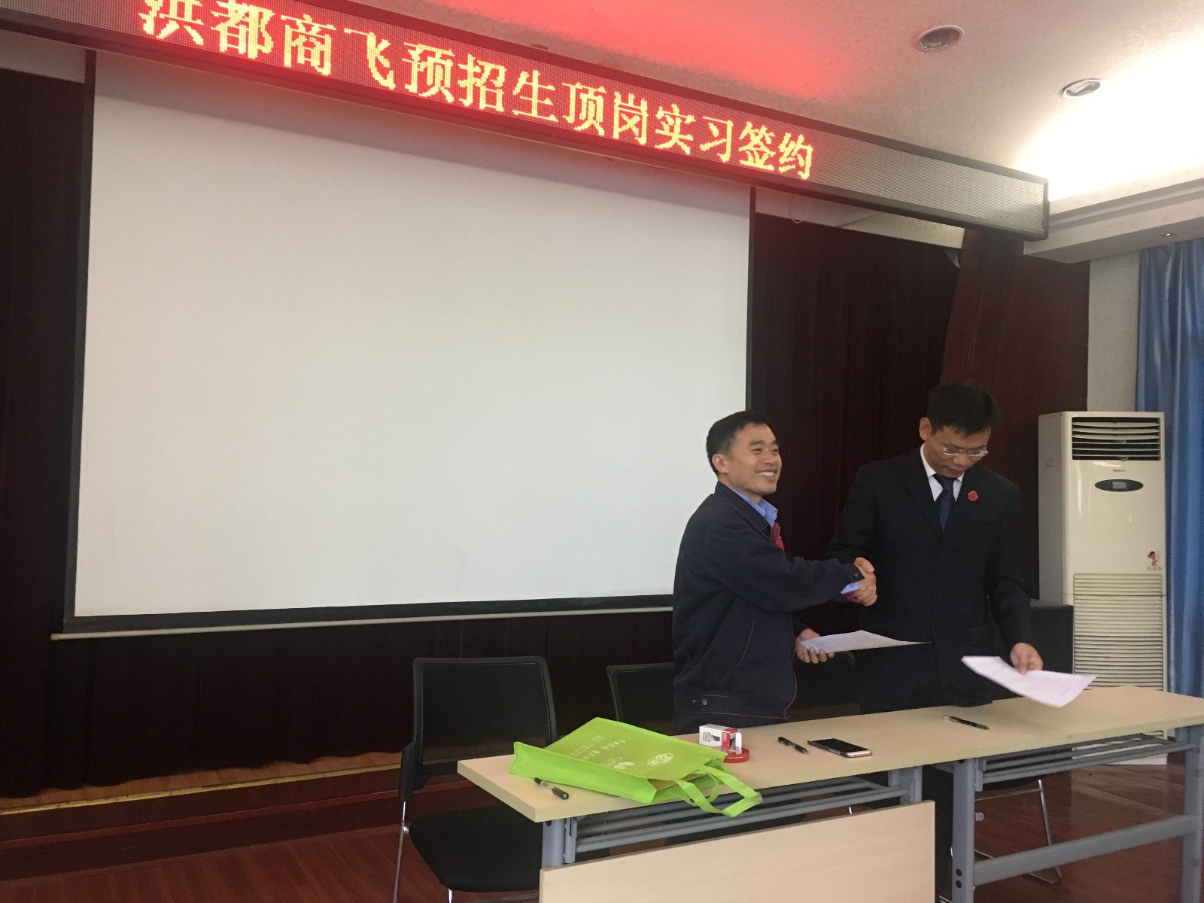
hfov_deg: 61.7
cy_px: 452
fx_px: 1009
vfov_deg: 48.2
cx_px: 602
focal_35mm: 29
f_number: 2.2
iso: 200
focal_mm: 4.15
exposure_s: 1/20
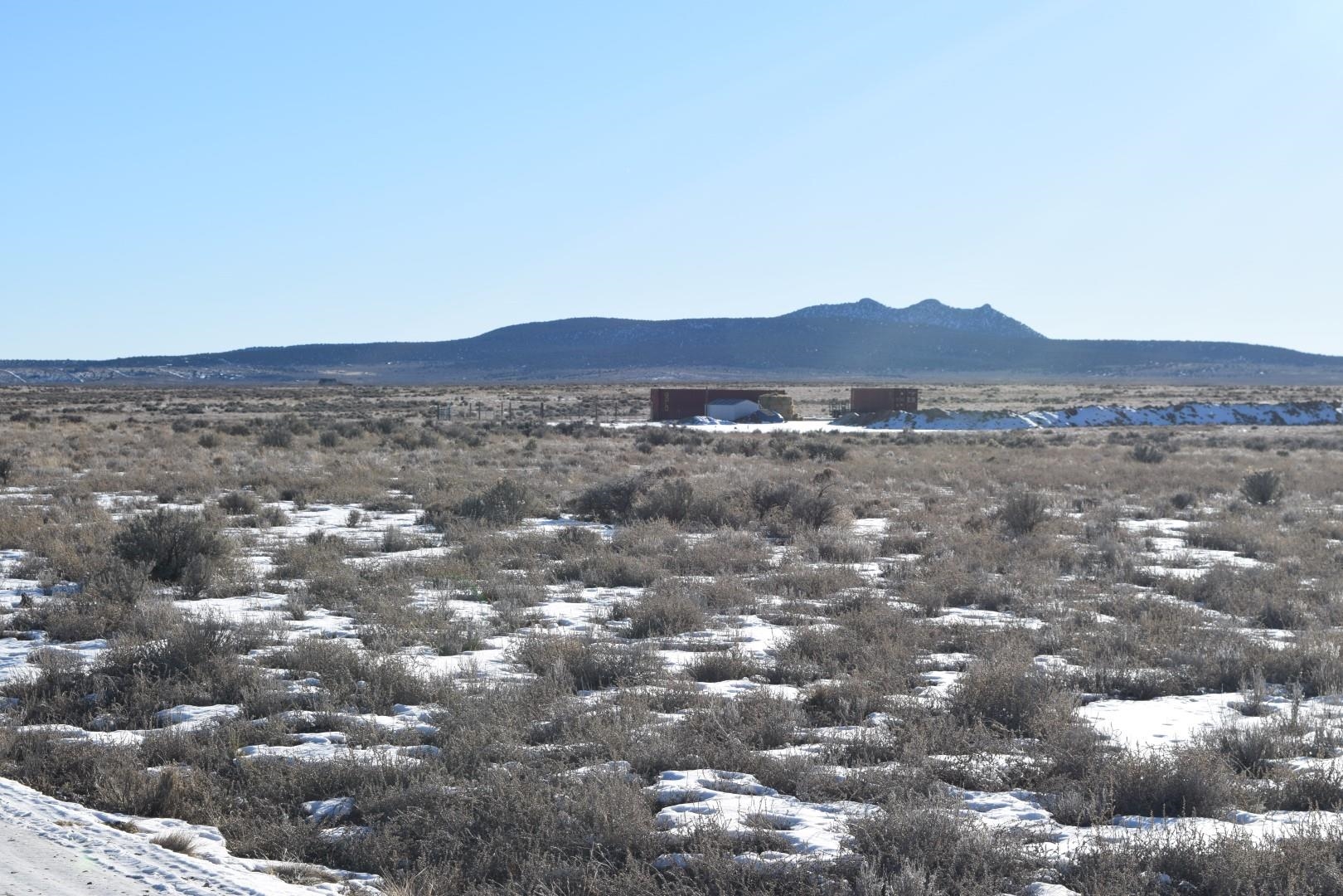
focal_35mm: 78
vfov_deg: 17.5
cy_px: 448
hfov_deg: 26.0
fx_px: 2910
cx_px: 672
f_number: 10
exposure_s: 1/400
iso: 200
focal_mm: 52
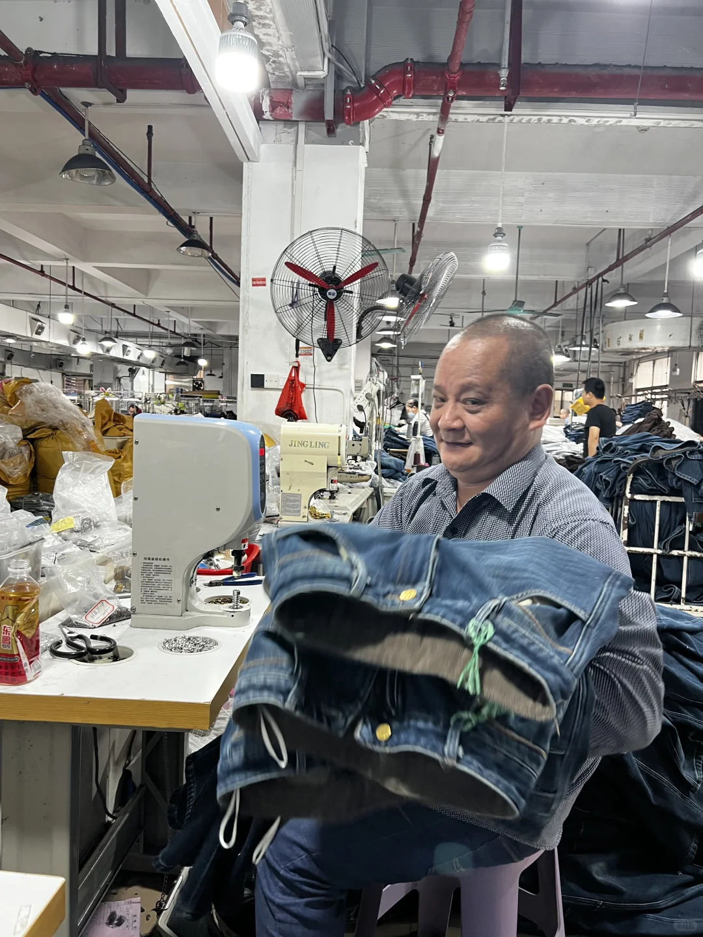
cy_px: 468
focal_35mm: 26
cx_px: 352
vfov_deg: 67.3
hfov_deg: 53.1
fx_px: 704
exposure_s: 1/50
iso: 80
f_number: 1.5
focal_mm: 5.7
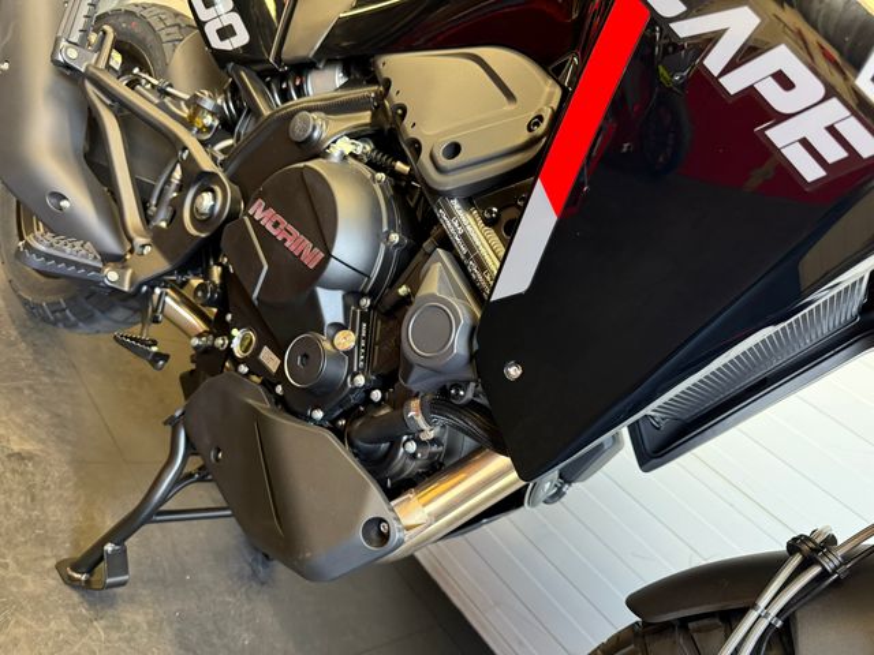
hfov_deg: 71.6
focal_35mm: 24
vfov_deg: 56.8
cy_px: 328
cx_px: 437
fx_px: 606
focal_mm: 6.76
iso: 400
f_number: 1.78
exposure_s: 1/50
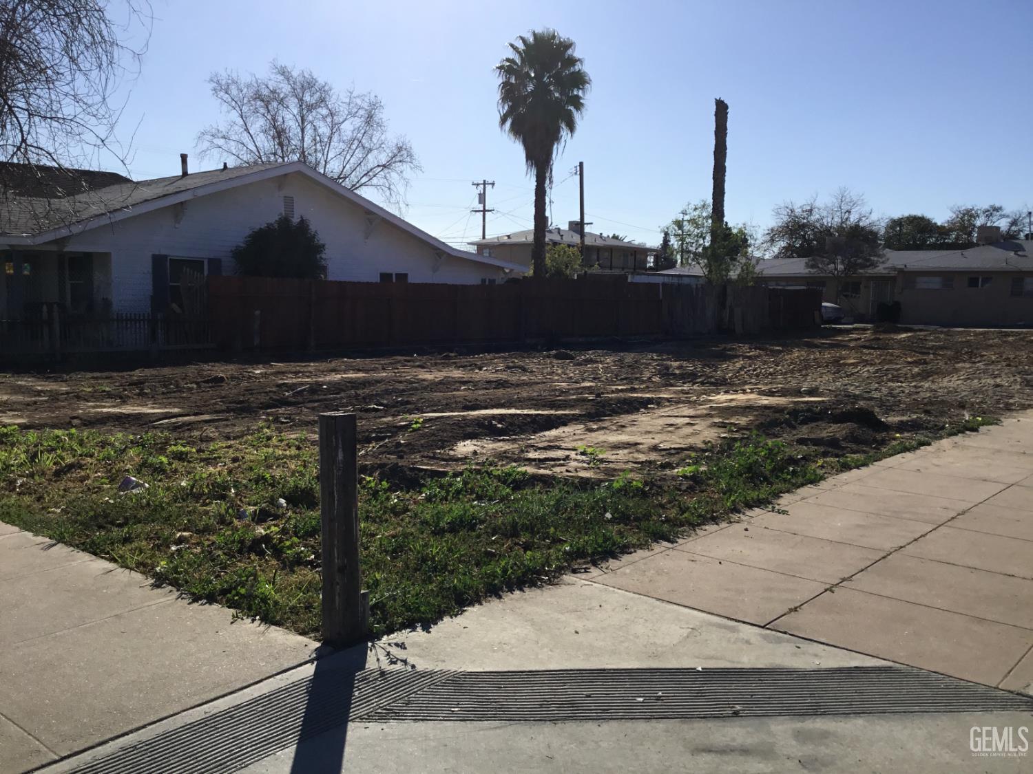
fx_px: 925
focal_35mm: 31
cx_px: 516
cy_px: 387
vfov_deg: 45.4
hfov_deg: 58.4
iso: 25
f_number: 2.4
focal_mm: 3.3
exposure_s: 1/2331
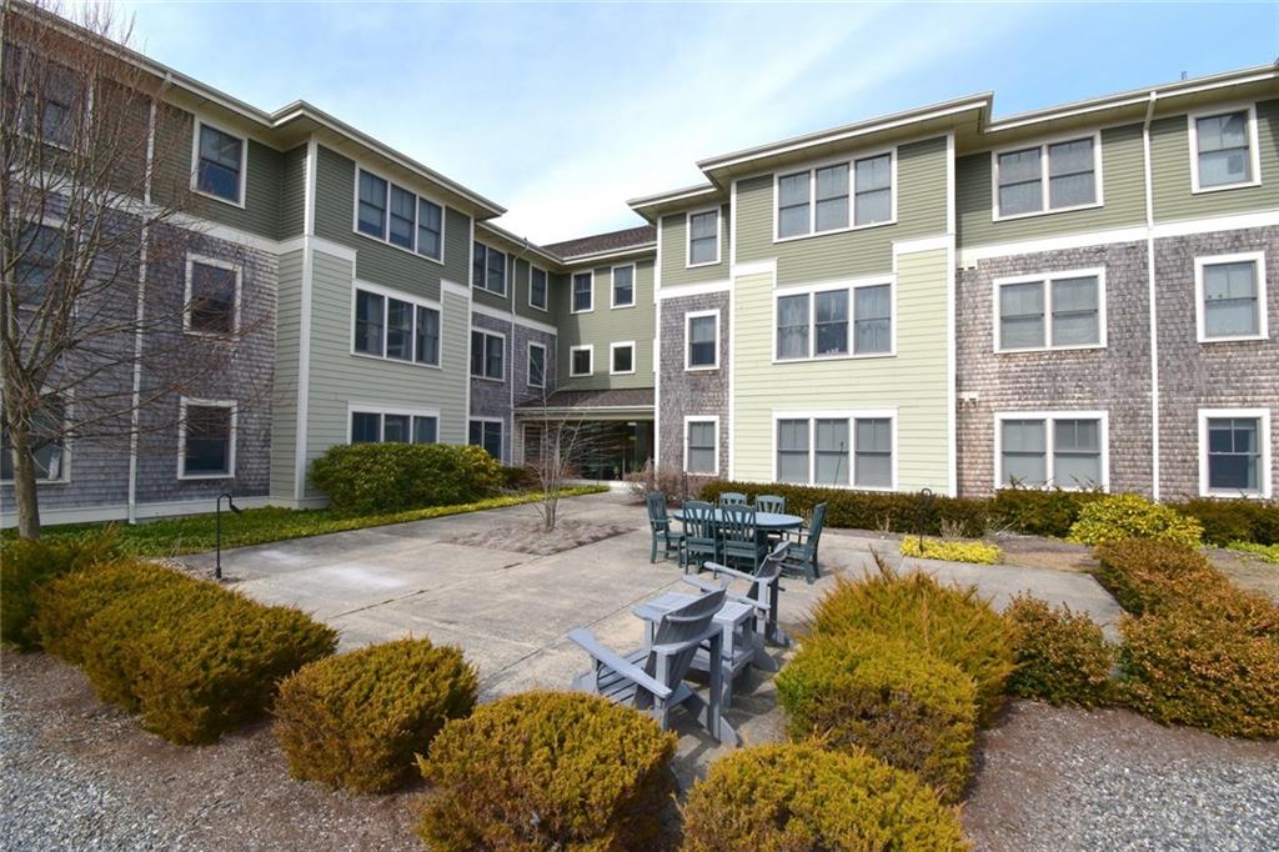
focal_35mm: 15
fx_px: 533
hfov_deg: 100.4
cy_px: 426
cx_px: 640
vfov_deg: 77.3
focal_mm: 10
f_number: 11
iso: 400
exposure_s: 1/400
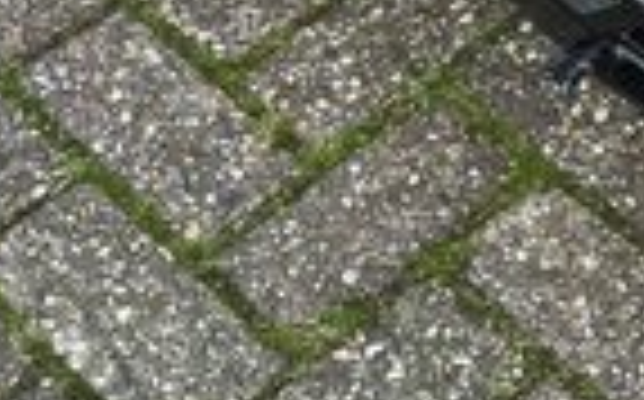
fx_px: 2332
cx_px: 581
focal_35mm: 133
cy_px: -481
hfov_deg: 15.5
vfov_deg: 9.1
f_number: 1.8
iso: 40
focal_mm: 3.99
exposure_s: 1/121
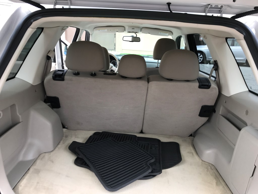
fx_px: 209
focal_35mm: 28
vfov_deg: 49.7
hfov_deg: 63.4
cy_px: 97
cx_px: 129
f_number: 1.8
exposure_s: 1/138
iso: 20
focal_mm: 3.99
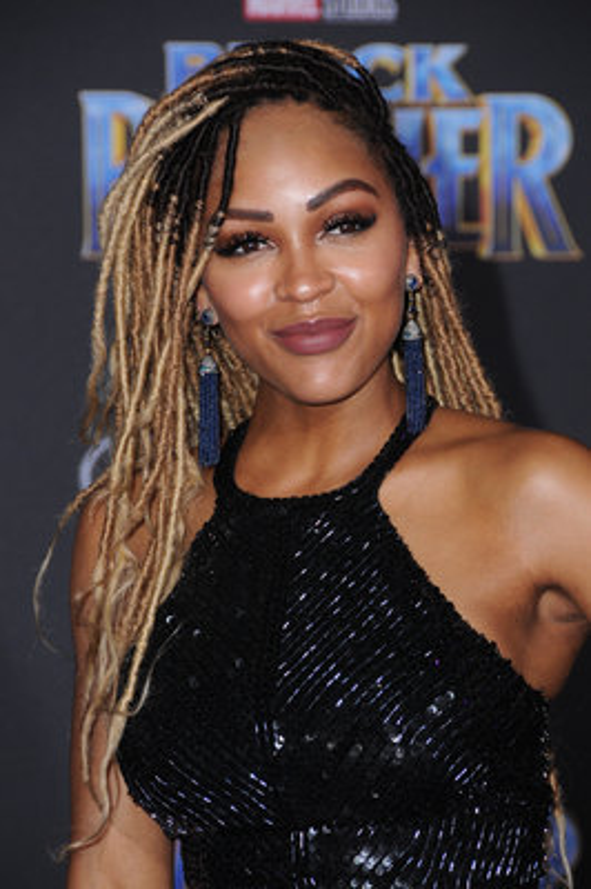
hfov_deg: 6.1
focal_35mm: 225
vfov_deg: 9.2
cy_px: 444
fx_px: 5550
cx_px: 296
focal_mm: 150
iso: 640
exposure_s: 1/200
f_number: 9
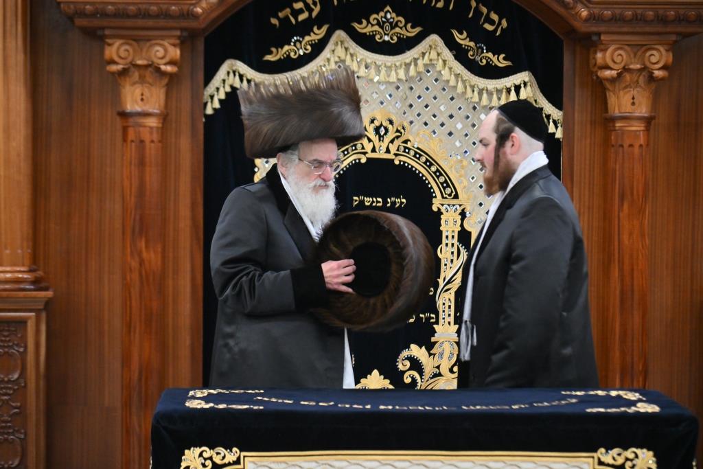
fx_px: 2344
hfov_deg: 17.1
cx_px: 352
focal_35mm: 120
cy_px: 234
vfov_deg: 11.4
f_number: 4
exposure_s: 1/160
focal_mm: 120
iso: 1600
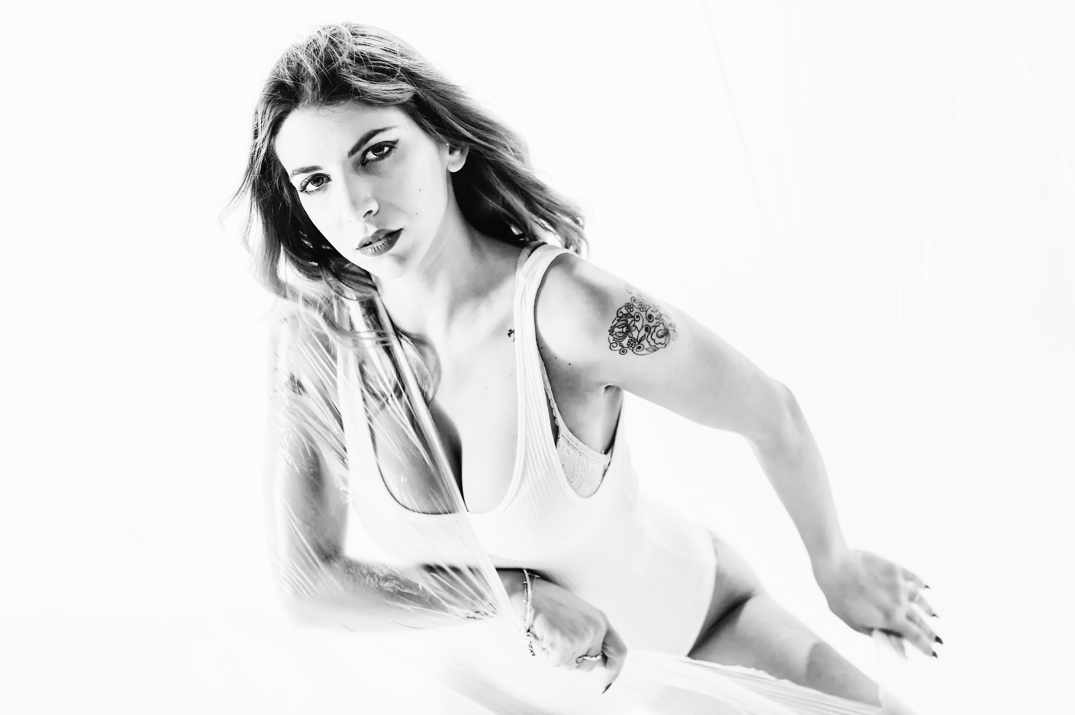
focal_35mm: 85
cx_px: 538
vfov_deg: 16.1
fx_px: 2537
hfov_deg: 23.9
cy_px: 358
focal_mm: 85
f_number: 2
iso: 800
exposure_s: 1/250
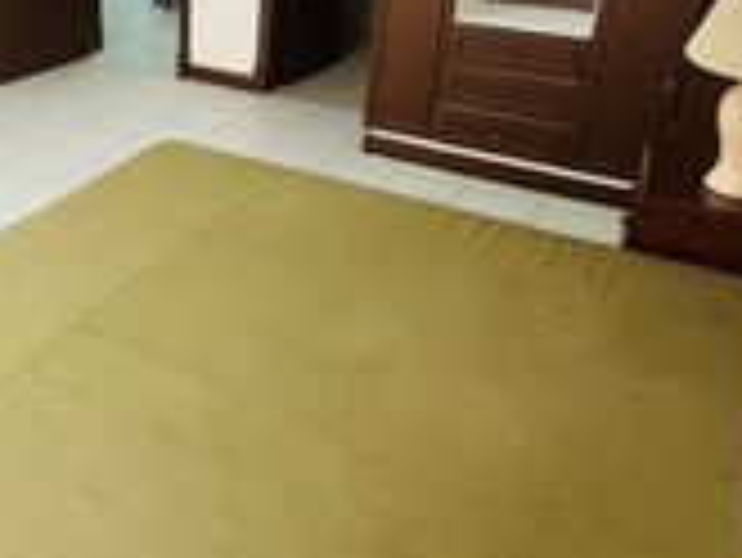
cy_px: 173
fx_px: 772
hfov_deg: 48.7
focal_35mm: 36
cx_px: 160
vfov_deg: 39.1
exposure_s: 1/50
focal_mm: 1.57
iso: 320
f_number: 1.8
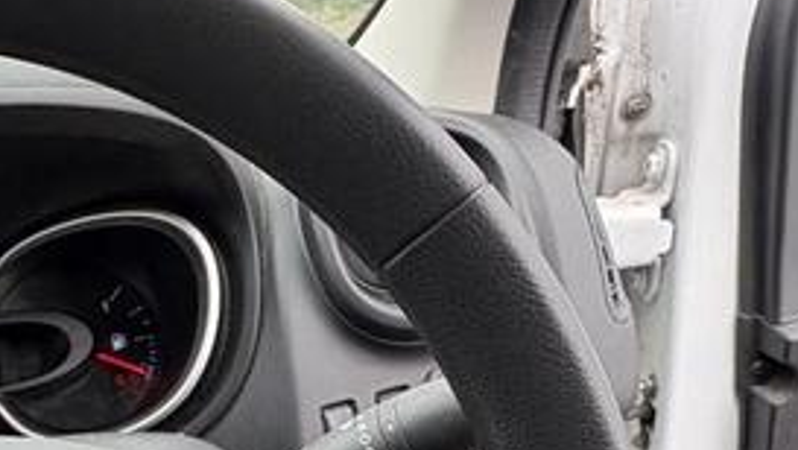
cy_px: 608
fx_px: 1059
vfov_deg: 21.4
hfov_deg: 39.0
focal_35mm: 50
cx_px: 114
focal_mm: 2.22
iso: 200
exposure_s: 1/86
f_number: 2.2
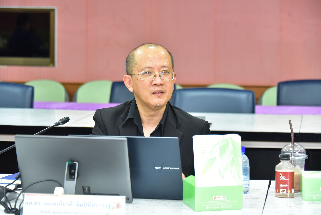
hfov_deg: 16.8
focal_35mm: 122
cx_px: 160
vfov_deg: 11.2
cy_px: 108
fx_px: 1088
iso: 3200
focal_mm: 122
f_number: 5.6
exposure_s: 1/200
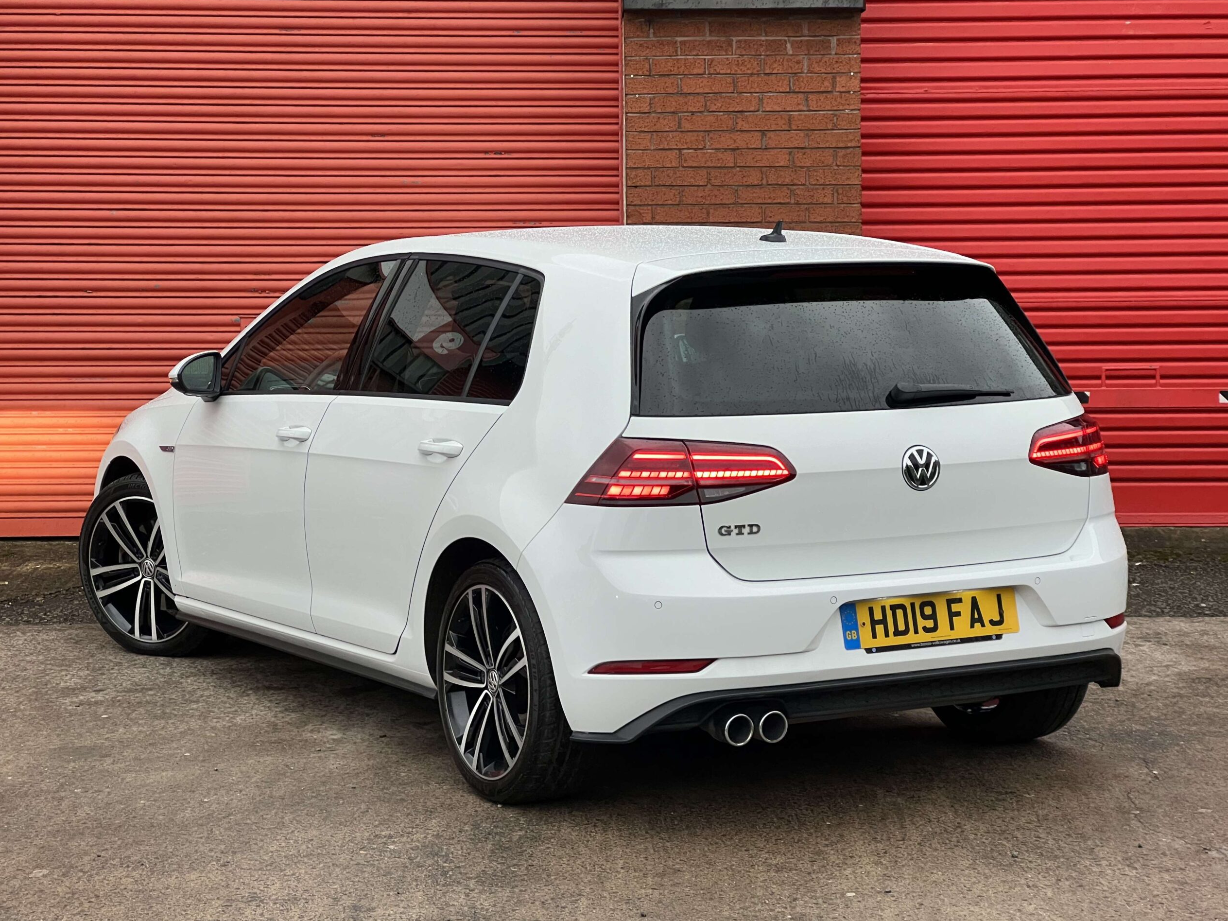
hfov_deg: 25.0
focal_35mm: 78
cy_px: 460
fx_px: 2767
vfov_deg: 18.9
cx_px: 621
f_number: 2.8
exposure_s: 1/55
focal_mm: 9
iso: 160
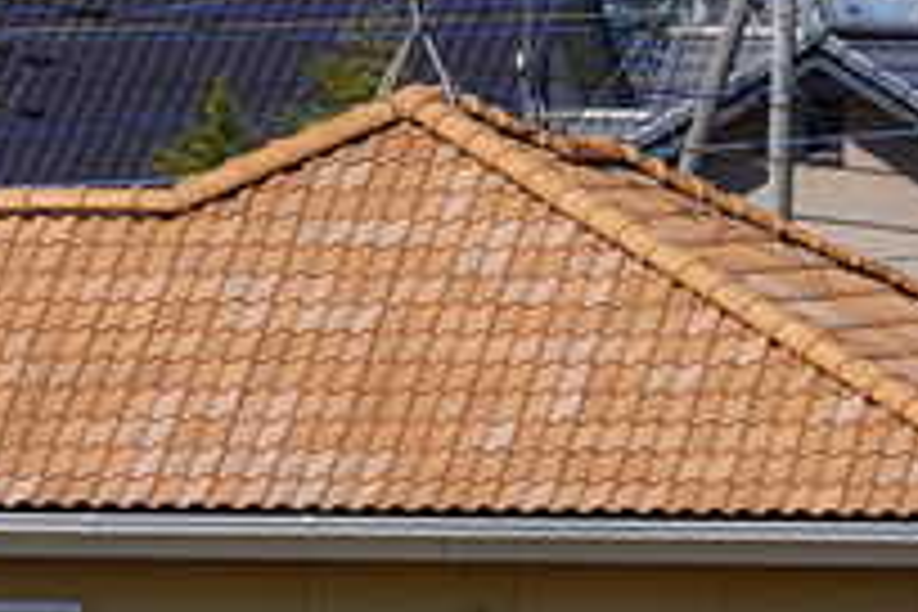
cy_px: -356
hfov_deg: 3.3
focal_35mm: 618
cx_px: 1269
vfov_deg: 2.2
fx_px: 15758
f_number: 10
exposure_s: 1/320
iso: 100
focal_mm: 105
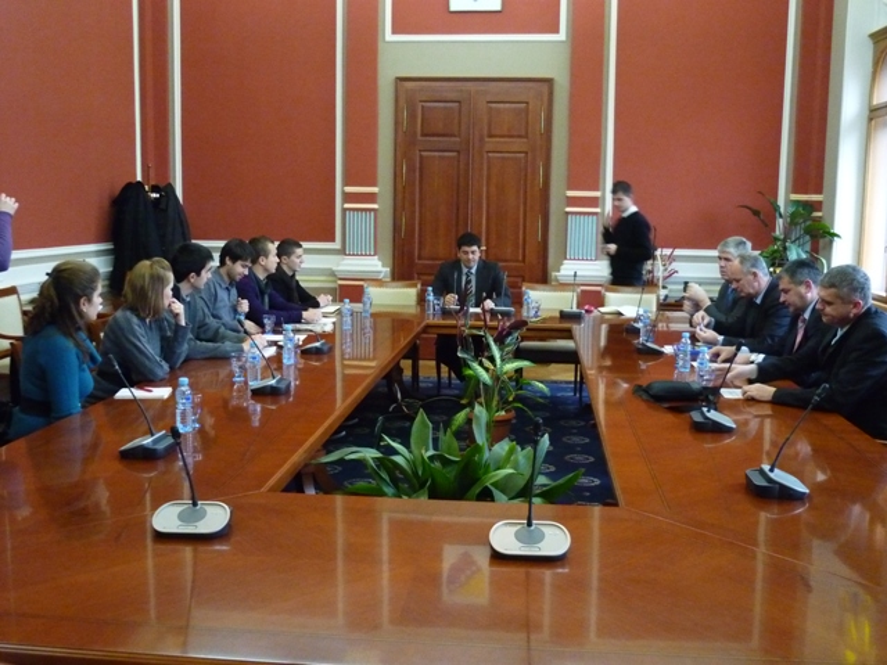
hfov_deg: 51.4
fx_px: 922
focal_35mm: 36
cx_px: 444
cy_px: 332
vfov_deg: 39.7
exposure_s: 1/15
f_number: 2.9
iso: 800
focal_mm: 5.9
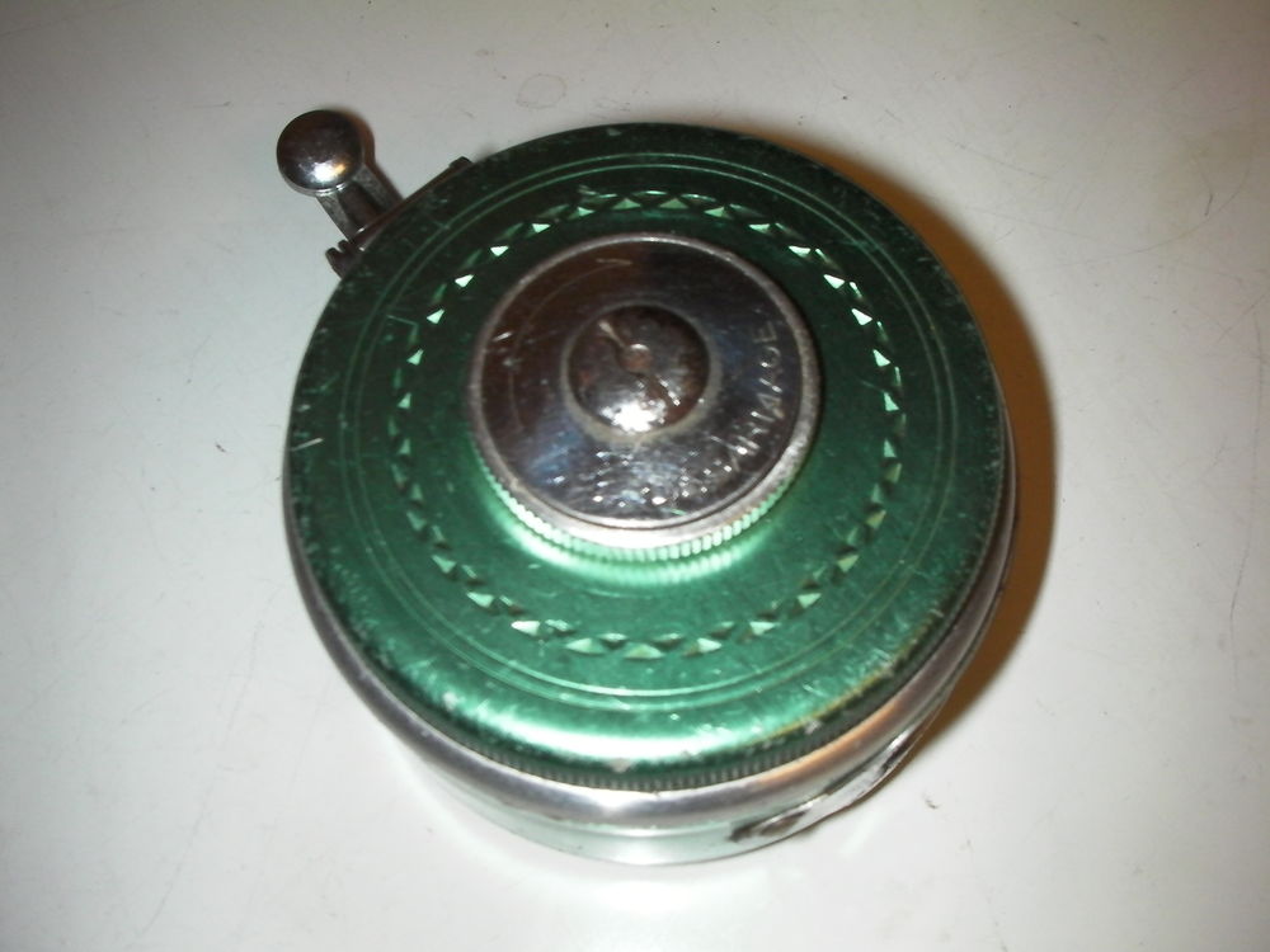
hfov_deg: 49.0
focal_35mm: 38
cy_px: 476
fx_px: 1394
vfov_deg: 37.7
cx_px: 635
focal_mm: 6.3
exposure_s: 1/30
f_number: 5.6
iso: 200
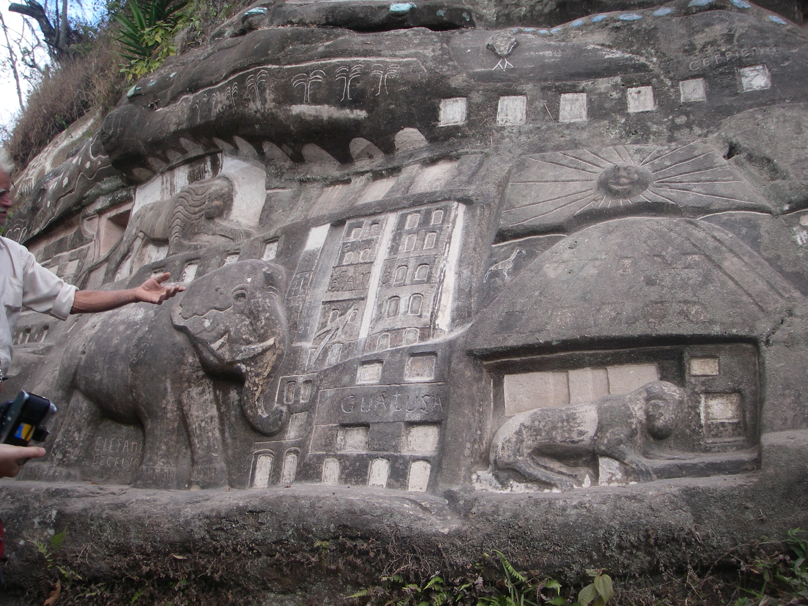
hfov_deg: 49.0
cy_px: 303
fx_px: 887
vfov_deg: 37.7
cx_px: 404
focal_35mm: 38
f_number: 3.3
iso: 80
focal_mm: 6.3
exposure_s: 1/160
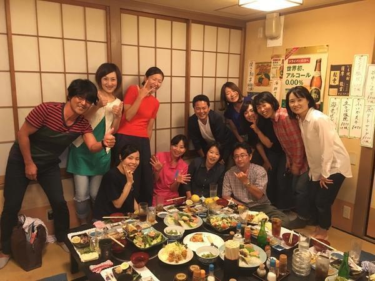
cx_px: 188
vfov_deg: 48.2
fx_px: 314
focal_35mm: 29
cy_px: 140
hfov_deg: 61.7
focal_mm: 4.15
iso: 200
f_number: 2.2
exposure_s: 1/15
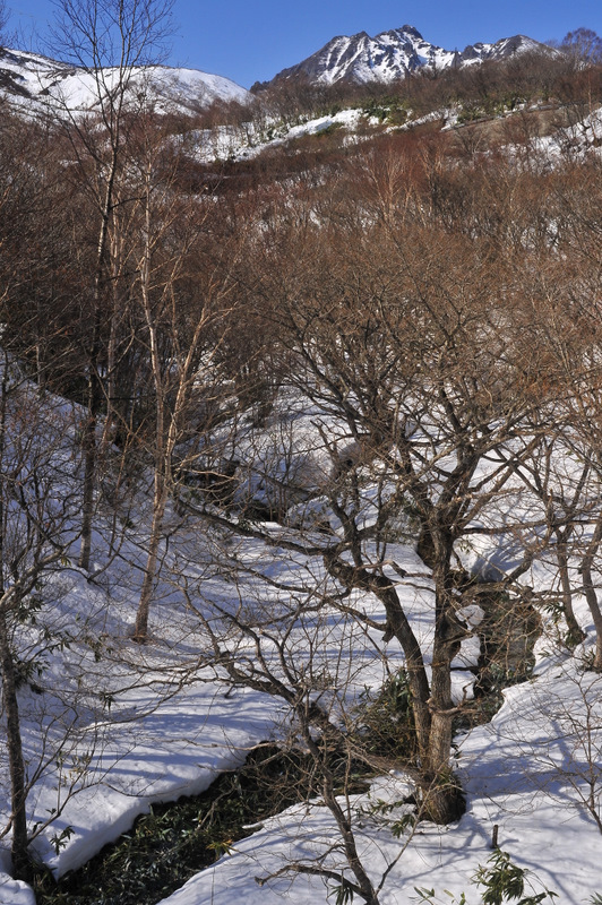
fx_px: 1055
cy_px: 452
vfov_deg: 46.4
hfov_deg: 31.8
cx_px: 301
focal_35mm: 42
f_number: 3.5
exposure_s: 1/250
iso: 200
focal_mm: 28
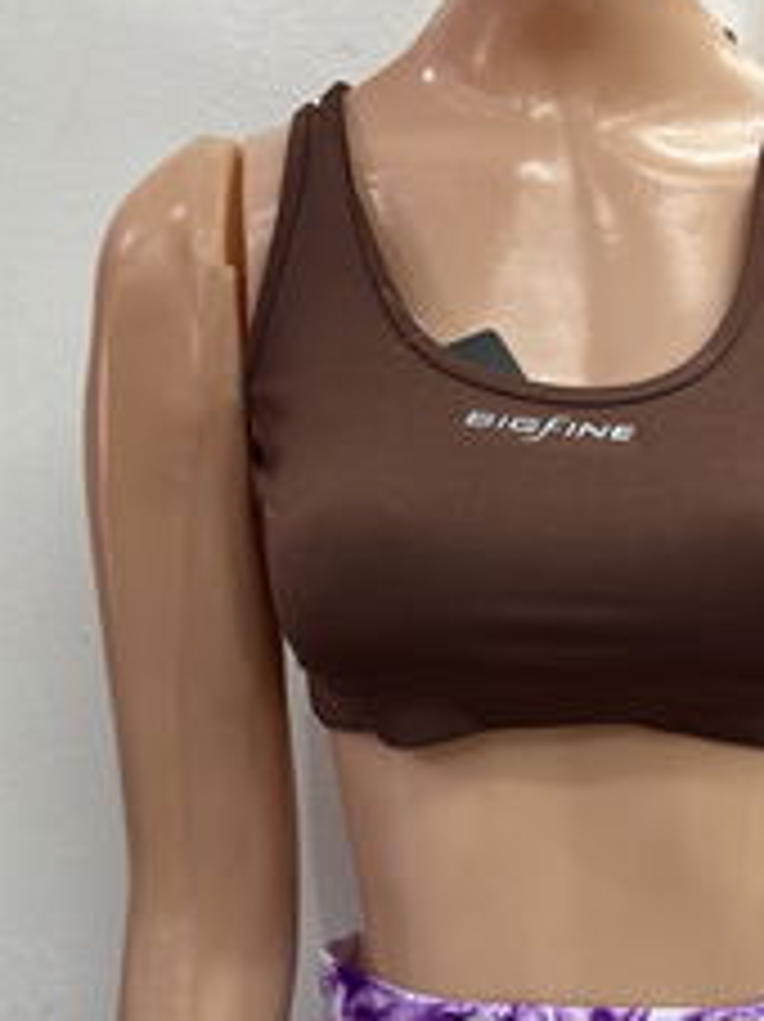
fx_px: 1797
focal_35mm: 61
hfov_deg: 23.7
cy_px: 852
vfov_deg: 30.7
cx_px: 593
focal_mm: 5.96
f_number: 1.6
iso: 125
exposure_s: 1/100
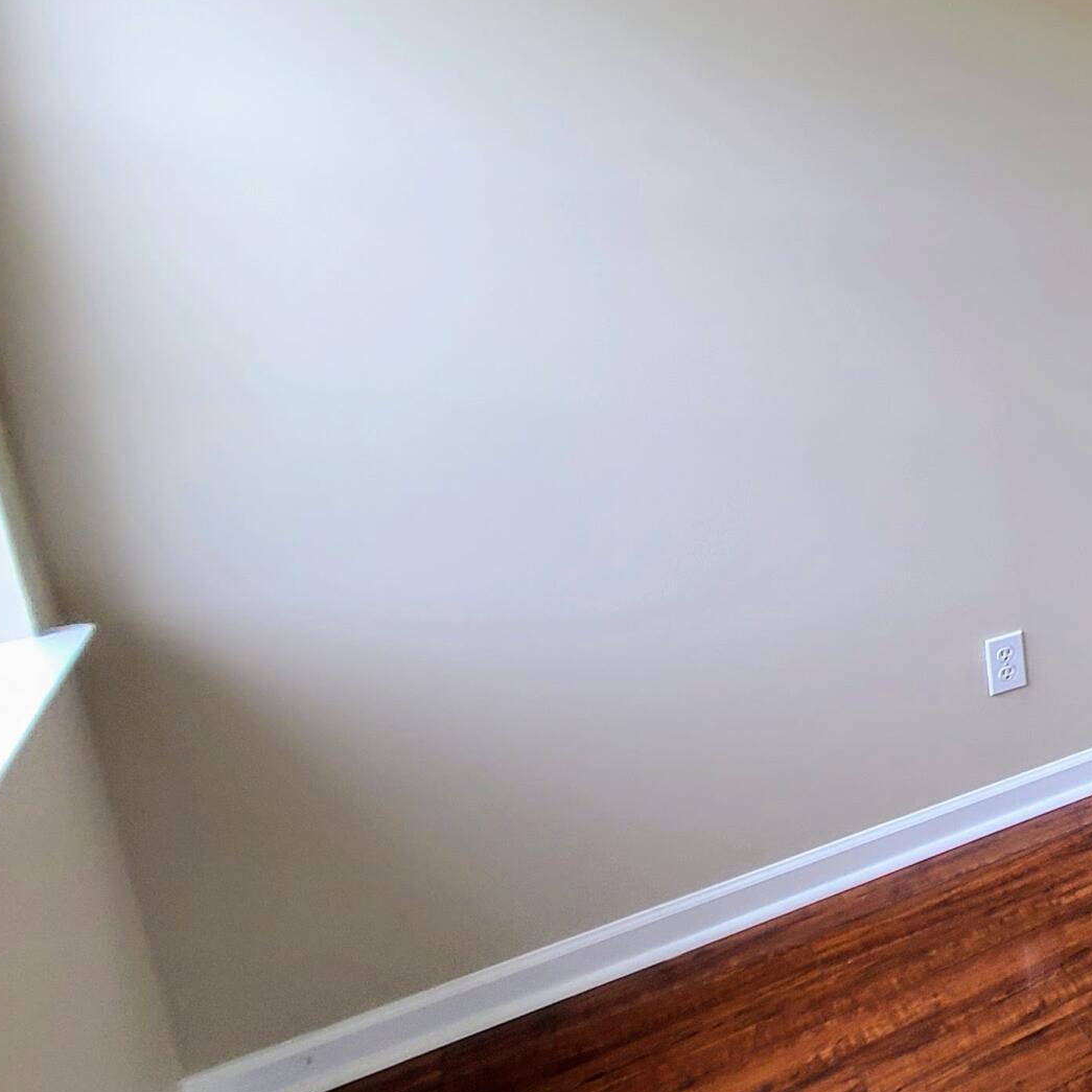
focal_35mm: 33
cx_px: 1542
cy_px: 351
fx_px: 1178
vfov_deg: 48.8
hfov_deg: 31.7
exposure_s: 1/120
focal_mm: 2.2
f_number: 2.2
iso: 100
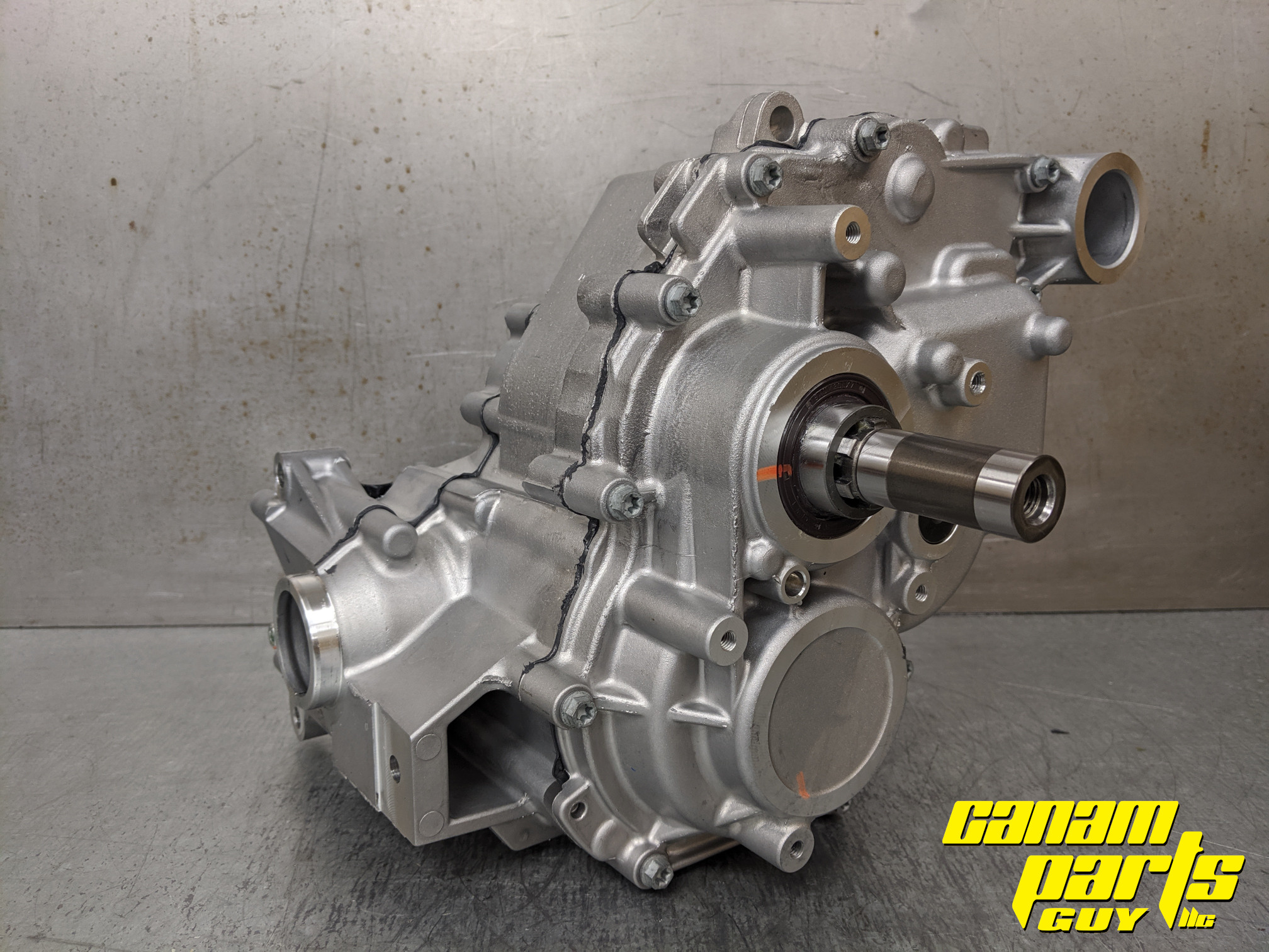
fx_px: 990
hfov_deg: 65.3
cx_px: 634
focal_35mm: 27
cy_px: 476
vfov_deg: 51.4
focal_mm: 4.44
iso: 60
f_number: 1.8
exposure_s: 1/40
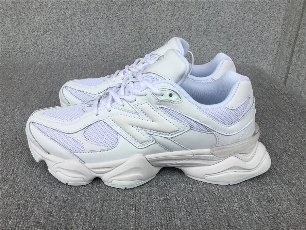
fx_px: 274
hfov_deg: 58.4
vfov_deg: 45.4
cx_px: 153
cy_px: 115
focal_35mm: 31
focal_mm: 3.3
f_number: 2.4
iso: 25
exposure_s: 1/287
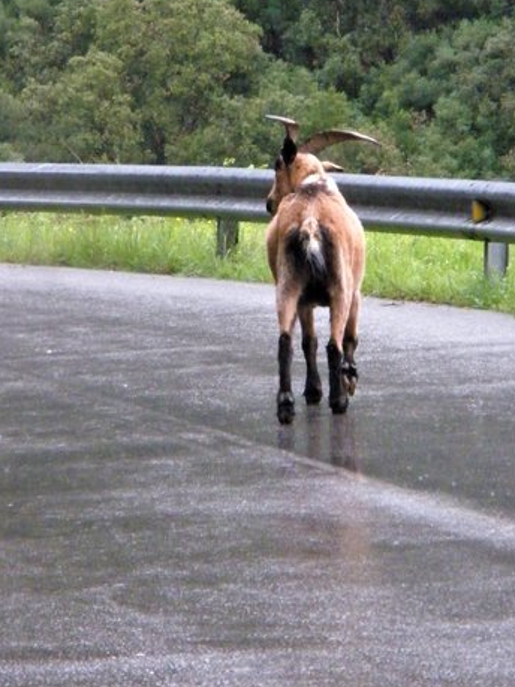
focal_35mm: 251
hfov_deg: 5.9
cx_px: 308
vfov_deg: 7.9
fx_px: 4981
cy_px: 265
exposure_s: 1/125
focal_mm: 31.5
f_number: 5.6
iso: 800
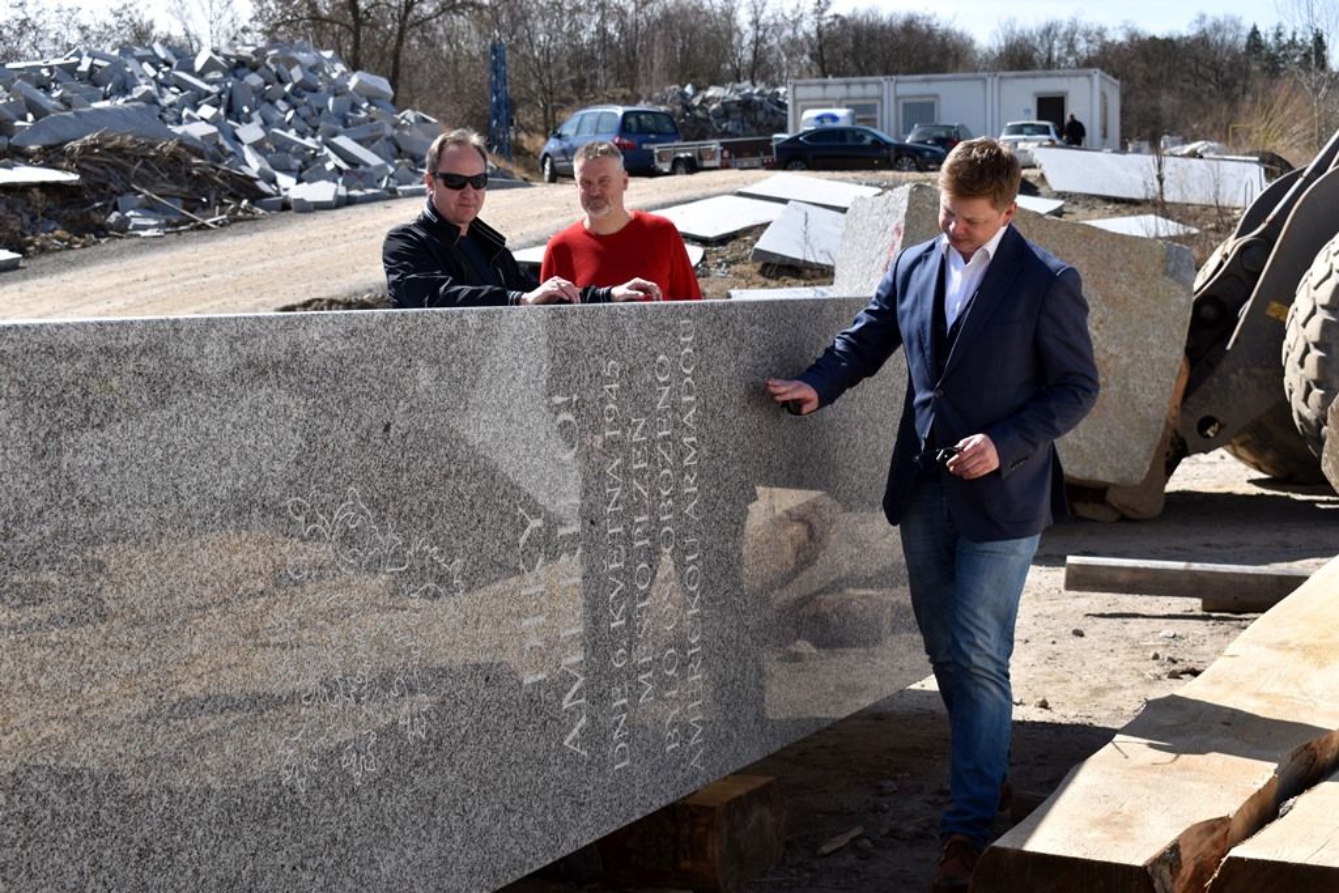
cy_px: 446
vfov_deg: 22.6
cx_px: 670
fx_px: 2232
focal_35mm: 60
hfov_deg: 33.4
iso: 100
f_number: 8
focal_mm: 40
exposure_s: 1/250
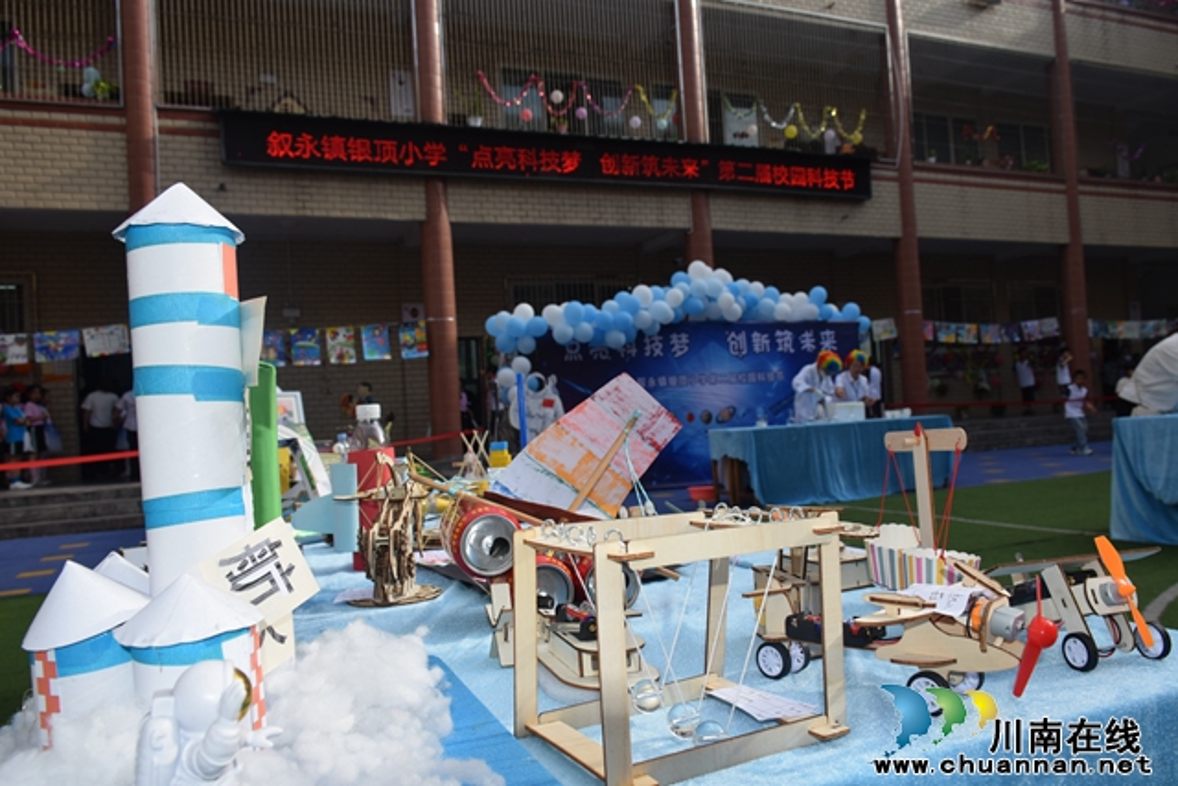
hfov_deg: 67.4
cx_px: 589
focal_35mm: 27
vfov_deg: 48.0
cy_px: 393
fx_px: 884
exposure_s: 1/200
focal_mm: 18
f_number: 9
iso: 100
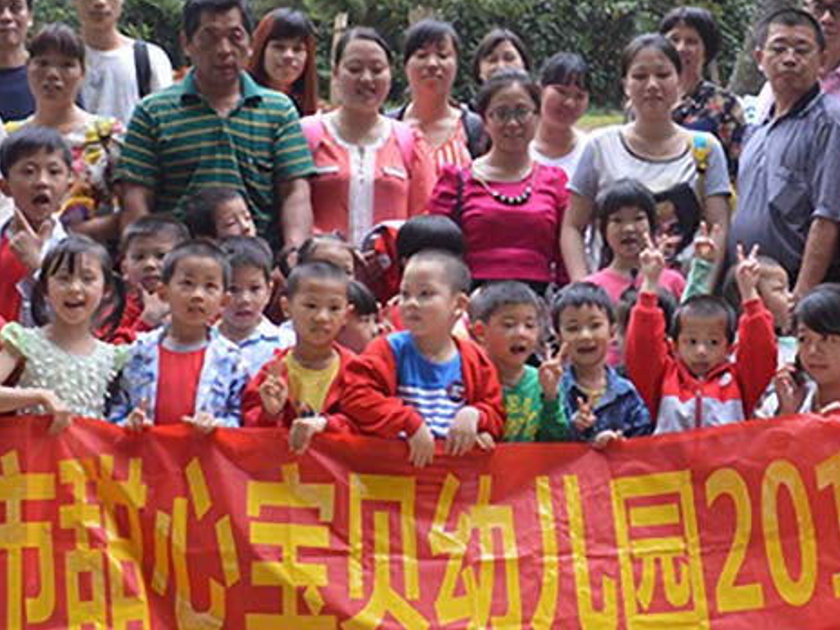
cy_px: 232
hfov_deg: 23.1
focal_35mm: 84
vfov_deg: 17.5
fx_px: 2038
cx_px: 632
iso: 400
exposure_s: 1/100
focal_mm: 18
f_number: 5
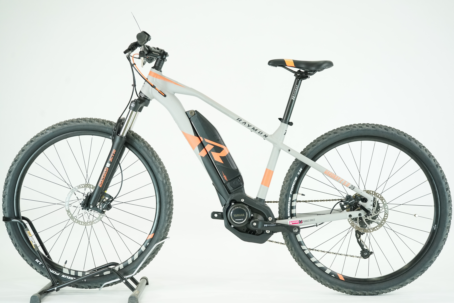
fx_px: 694
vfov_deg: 24.6
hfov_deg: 36.2
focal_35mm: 55
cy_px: 152
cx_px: 227
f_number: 5.6
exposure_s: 1/200
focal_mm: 55
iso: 2500
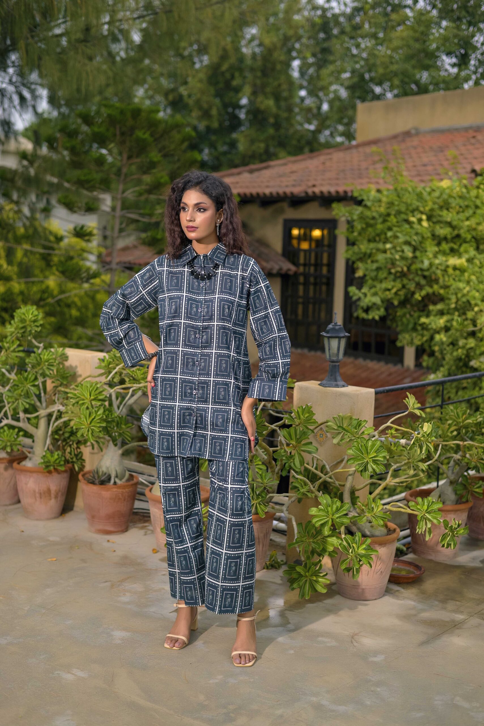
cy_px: 363
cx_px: 242
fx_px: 1007
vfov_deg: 39.6
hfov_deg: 27.0
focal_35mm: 50
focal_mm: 50
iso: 100
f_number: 2.8
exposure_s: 1/500
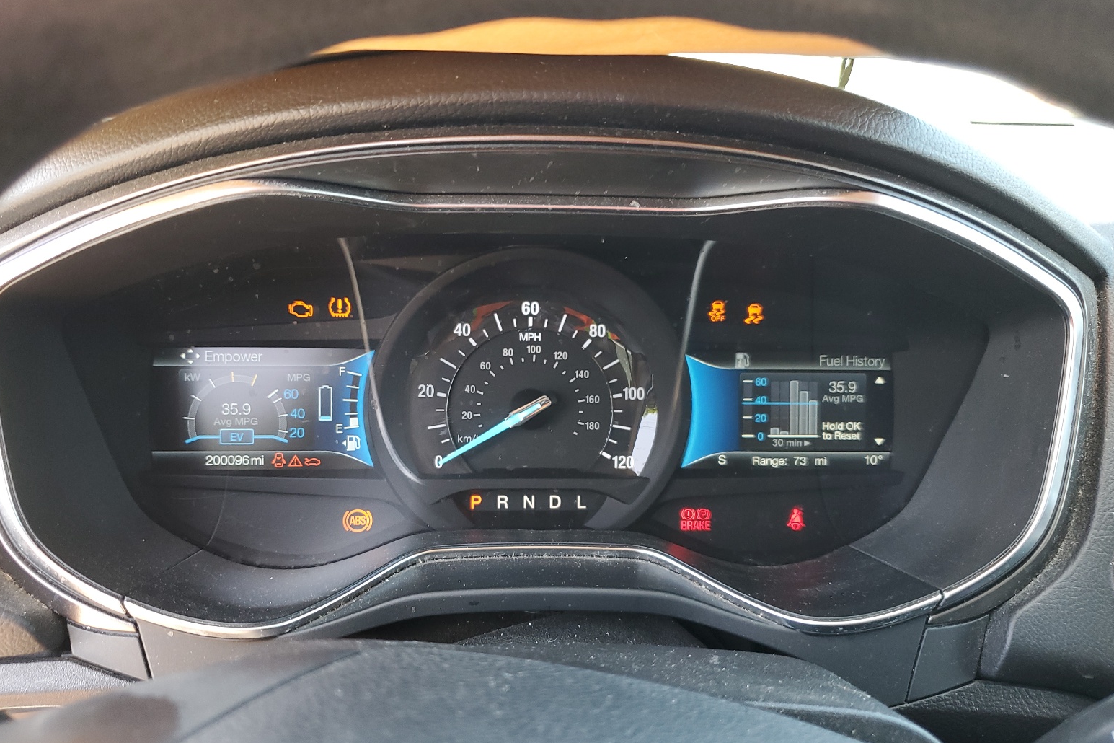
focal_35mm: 28
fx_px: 866
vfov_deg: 46.3
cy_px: 418
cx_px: 557
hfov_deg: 65.5
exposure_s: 1/60.2
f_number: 1.5
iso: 74
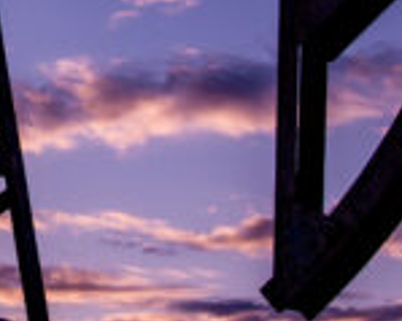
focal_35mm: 177
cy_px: -4
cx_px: -94
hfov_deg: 10.7
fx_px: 2105
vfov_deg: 8.7
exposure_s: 1/400
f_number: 6.3
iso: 100
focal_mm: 45
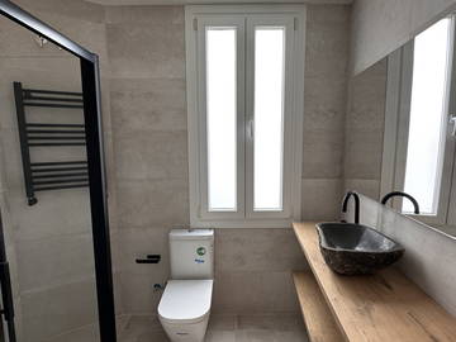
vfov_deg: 85.7
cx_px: 228
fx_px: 184
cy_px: 171
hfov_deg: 102.1
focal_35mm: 14
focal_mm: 2.22
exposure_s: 1/99
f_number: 2.2
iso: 80
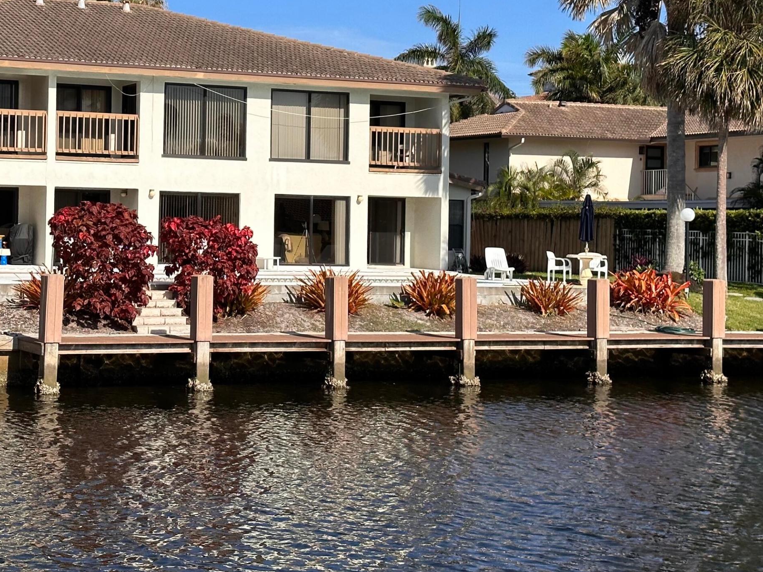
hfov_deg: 25.5
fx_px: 1675
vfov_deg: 19.3
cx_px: 227
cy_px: 183
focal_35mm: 76
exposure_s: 1/4785
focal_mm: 6.86
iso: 64
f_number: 1.78
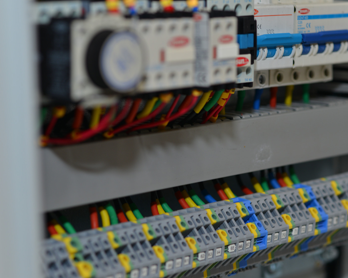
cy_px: 153
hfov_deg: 16.8
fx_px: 1174
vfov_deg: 13.5
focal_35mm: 114
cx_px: 234
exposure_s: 1/100
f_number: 3.5
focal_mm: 85
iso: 160
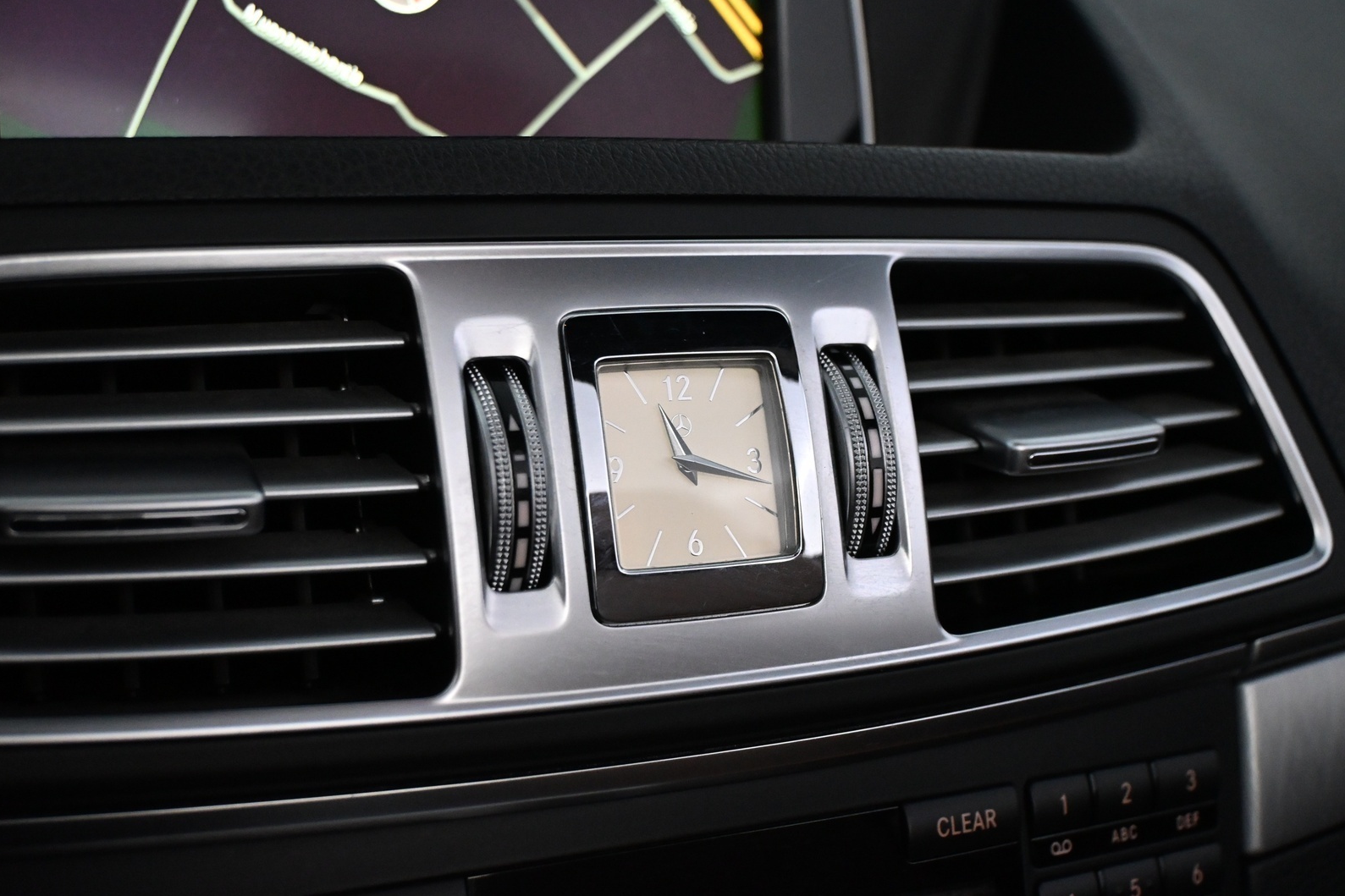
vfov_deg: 26.0
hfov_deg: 38.2
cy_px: 443
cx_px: 681
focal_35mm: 52
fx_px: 1942
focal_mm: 34
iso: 3200
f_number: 5
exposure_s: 1/125
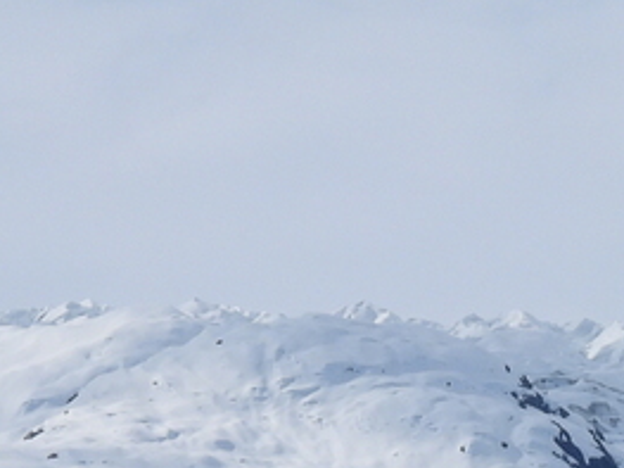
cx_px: 444
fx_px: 17532
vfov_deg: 1.5
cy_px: 599
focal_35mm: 973
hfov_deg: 2.0
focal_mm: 35.7
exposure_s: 1/2000
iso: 100
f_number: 5
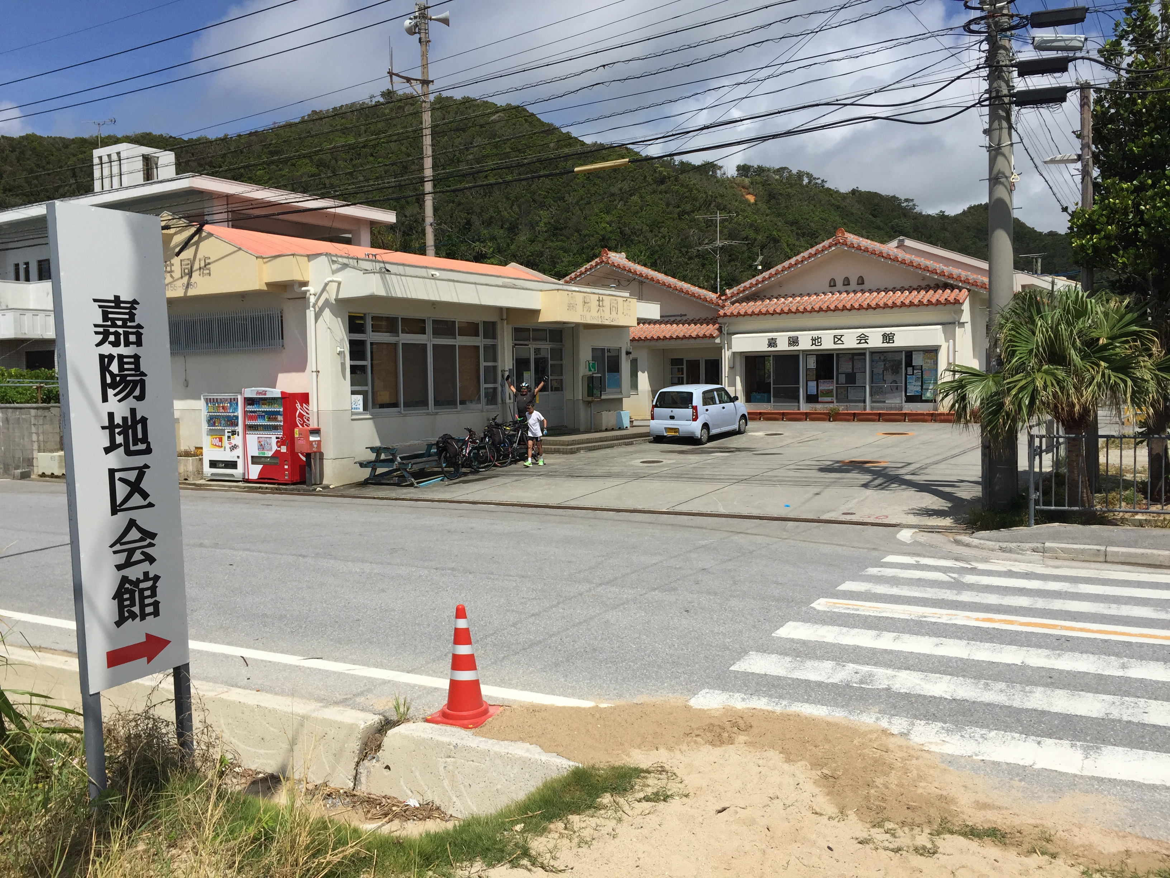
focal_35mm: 29
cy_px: 439
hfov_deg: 61.7
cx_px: 585
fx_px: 980
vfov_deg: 48.2
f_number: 2.2
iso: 32
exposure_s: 1/3968
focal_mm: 4.15
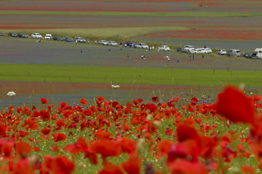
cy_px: -5
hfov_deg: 6.4
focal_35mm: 317
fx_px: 2306
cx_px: 415
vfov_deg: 4.3
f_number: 8
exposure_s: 1/200
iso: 200
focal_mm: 58
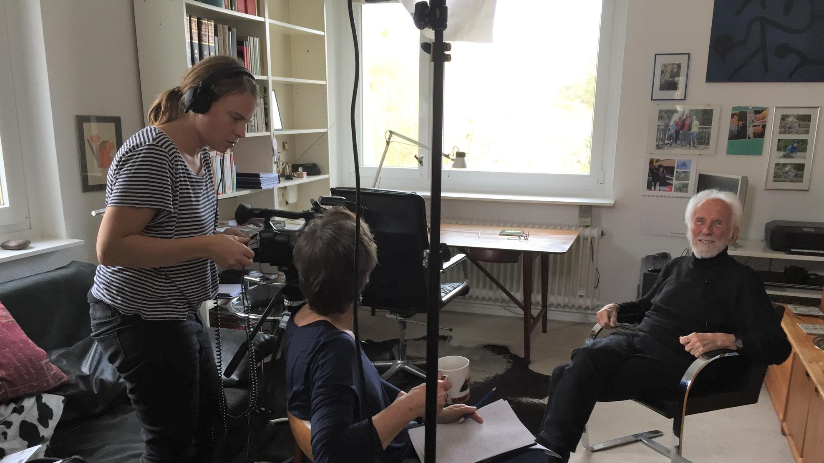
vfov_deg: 36.5
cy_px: 283
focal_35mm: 32
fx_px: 699
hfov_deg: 61.0
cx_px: 414
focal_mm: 4.15
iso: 32
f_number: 2.2
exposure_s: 1/33
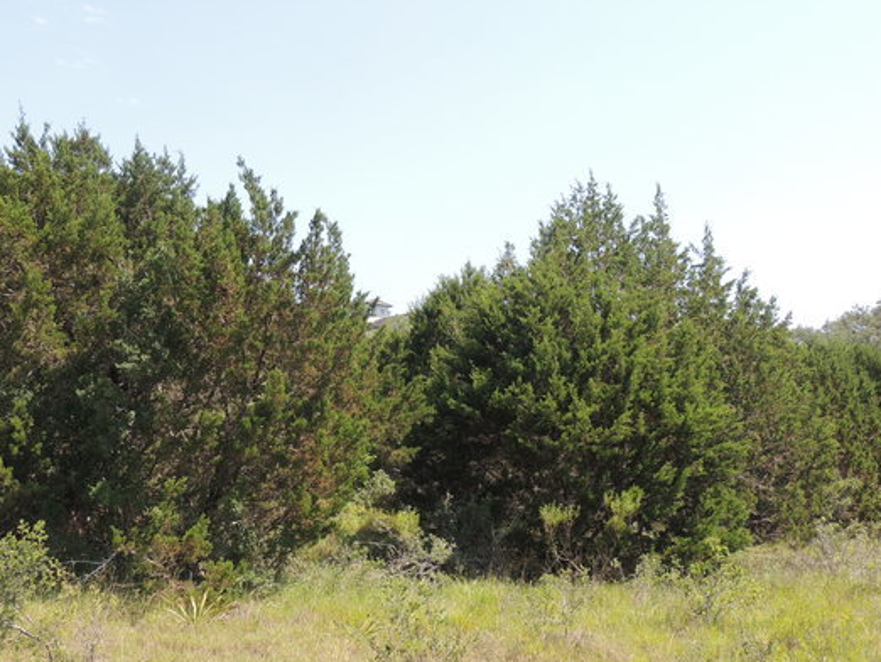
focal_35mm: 49
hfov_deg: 38.7
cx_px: 351
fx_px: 1248
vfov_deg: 29.7
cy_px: 355
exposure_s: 1/400
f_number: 3.3
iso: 100
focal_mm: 7.1
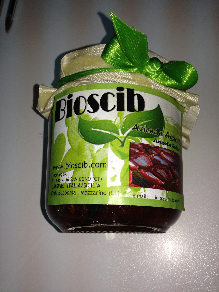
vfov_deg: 55.4
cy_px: 146
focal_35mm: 33
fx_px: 278
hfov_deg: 42.9
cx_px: 110
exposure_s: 1/208
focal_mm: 4.12
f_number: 2.4
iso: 50
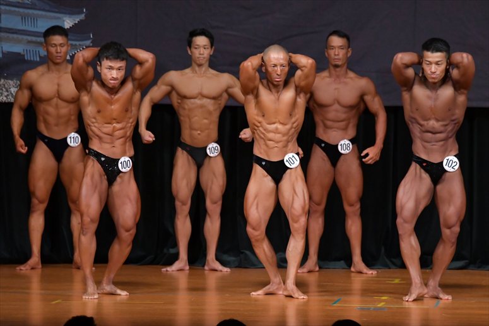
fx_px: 3869
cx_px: 244
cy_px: 163
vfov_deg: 4.8
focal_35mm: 285
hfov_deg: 7.2
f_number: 5.6
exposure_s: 1/400
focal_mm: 190
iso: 4000
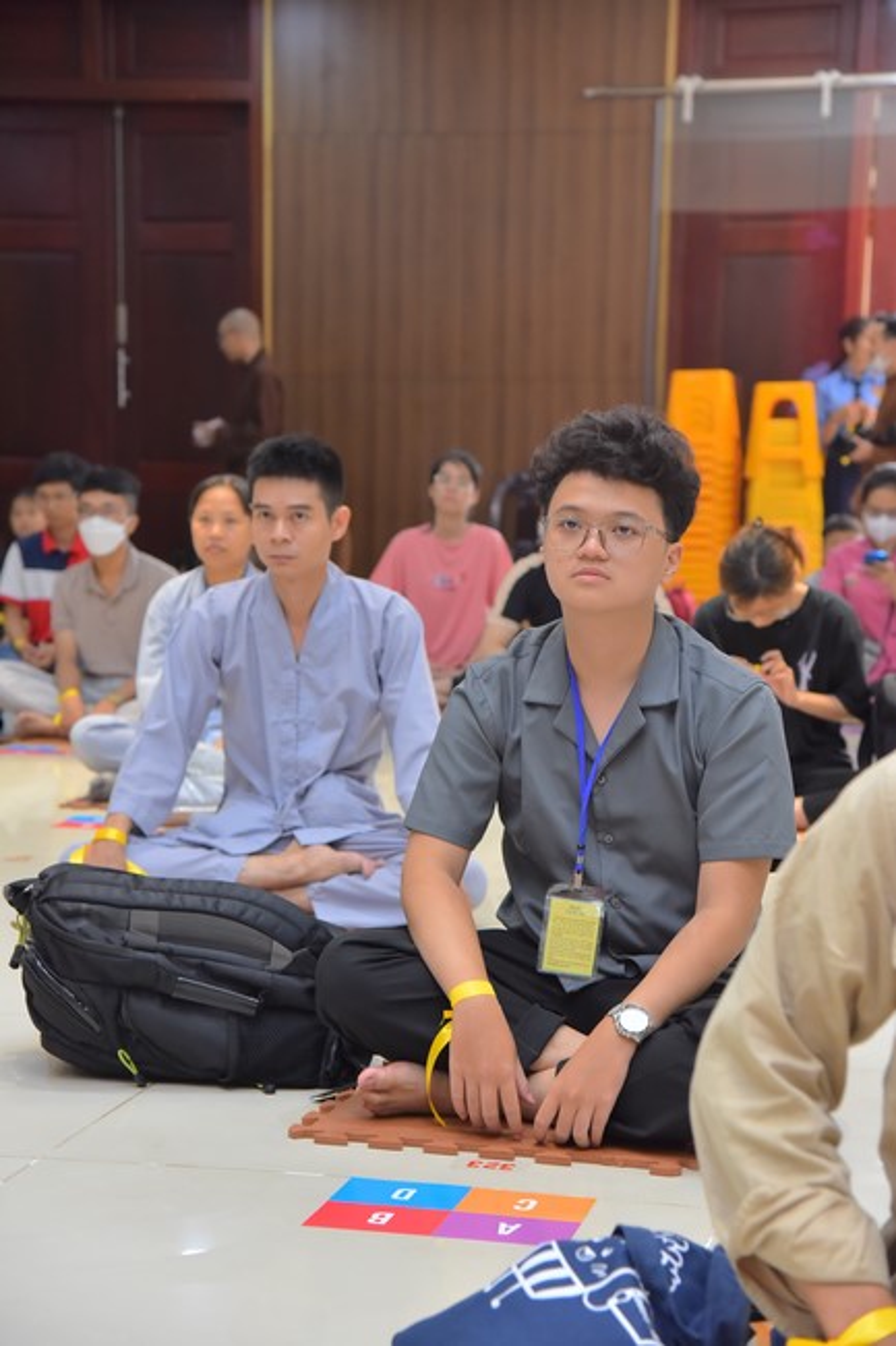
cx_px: 448
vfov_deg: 27.0
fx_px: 2801
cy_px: 673
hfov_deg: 18.2
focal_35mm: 75
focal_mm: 75
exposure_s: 1/160
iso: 1600
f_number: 5.6
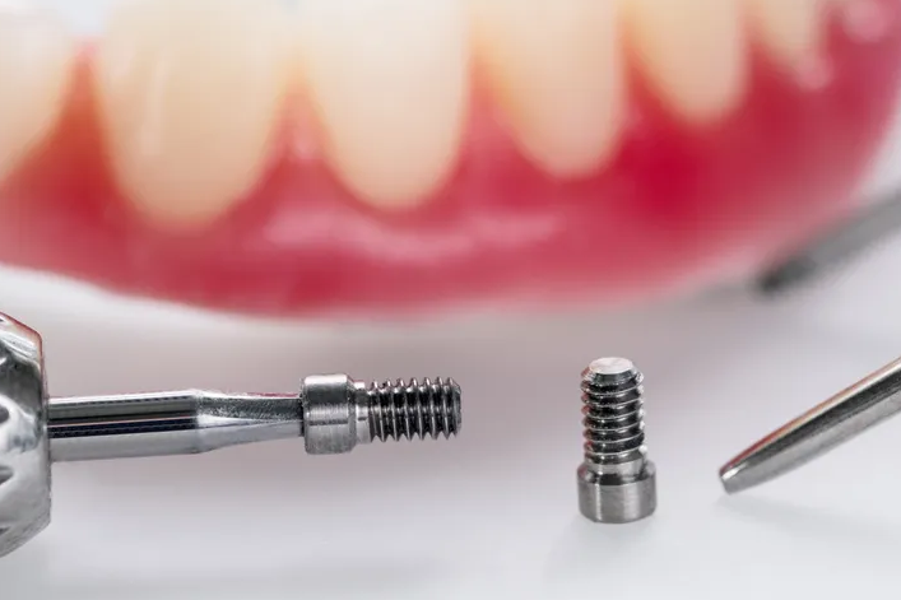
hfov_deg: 10.8
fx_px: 4779
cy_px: 36
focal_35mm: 191
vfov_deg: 7.2
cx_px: 524
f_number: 5
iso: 200
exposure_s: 1/4
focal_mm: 60
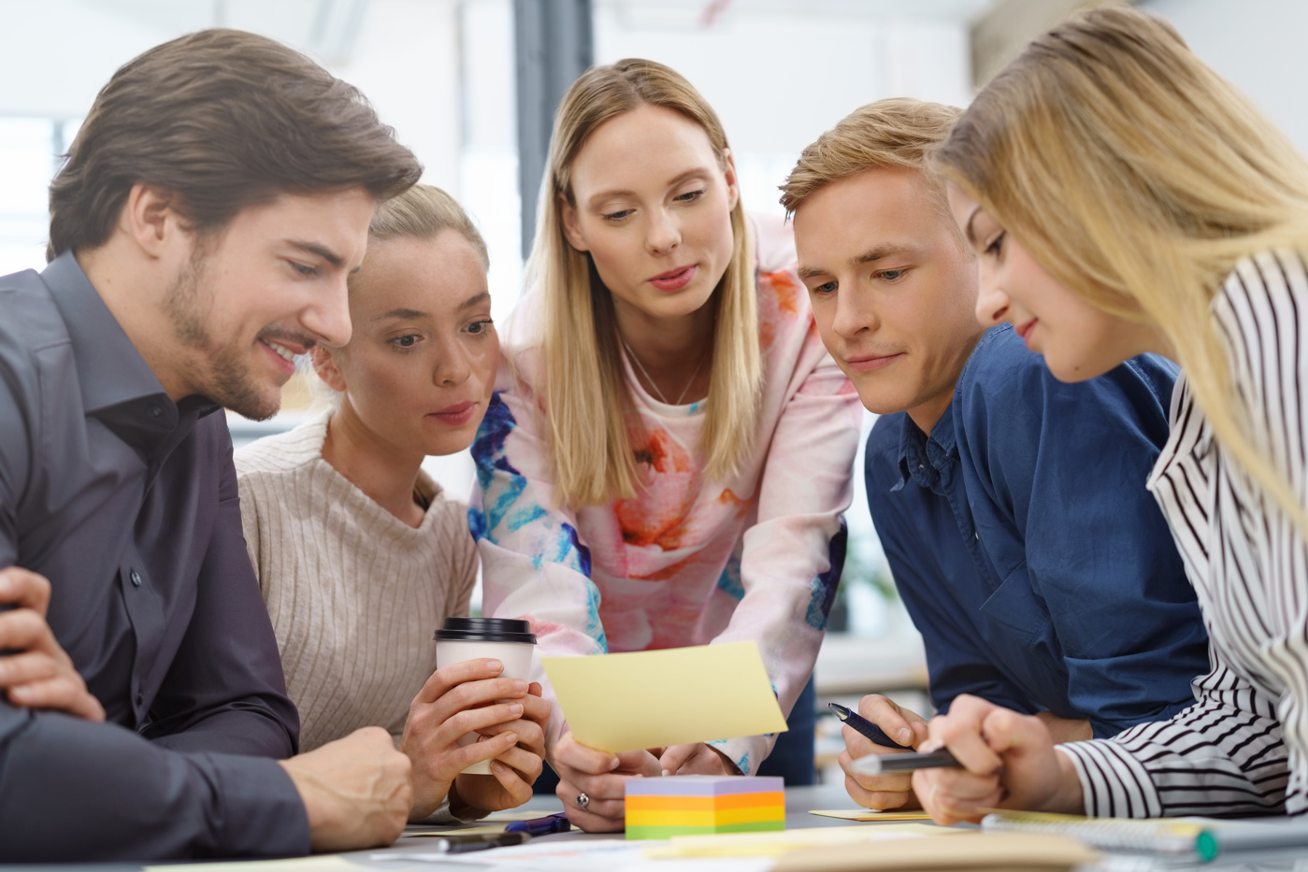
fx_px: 1998
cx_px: 654
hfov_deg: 36.2
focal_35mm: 55
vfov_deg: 24.6
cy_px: 436
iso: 100
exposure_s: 1/160
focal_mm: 55
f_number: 2.8
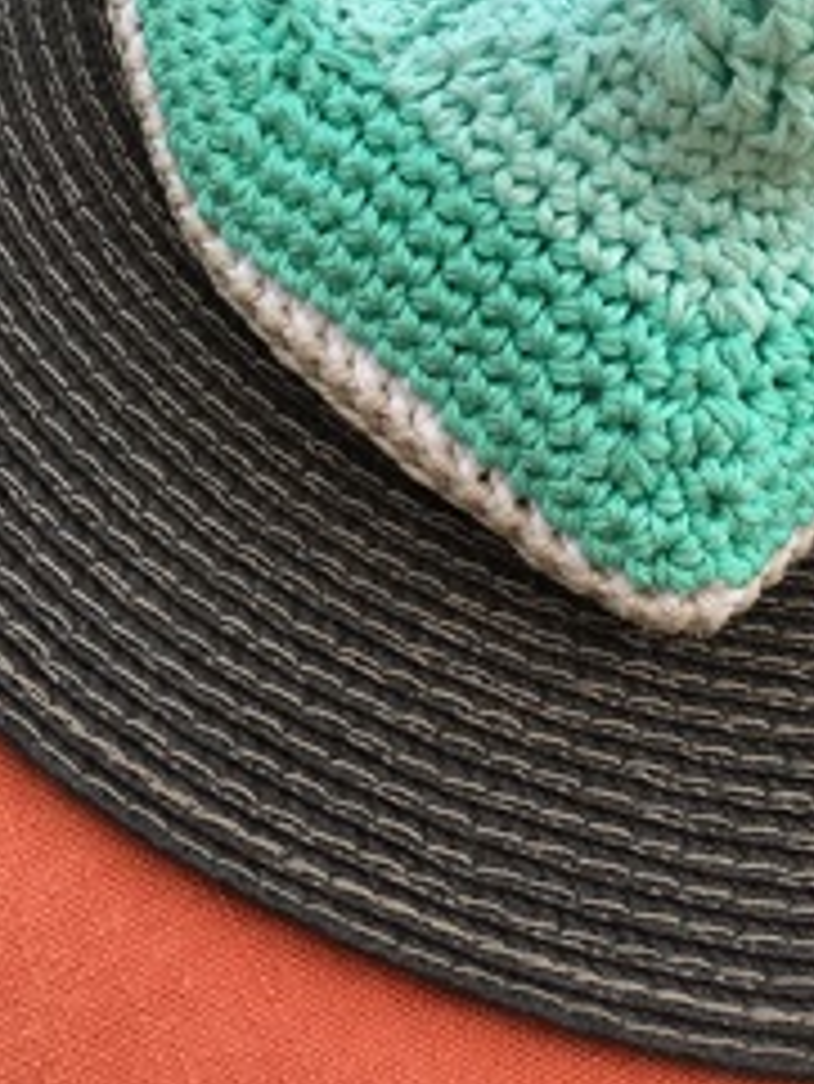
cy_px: 216
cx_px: 598
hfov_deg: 25.8
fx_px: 1754
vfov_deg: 33.3
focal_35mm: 56
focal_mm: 4.15
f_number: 2.2
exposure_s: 1/161
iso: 25
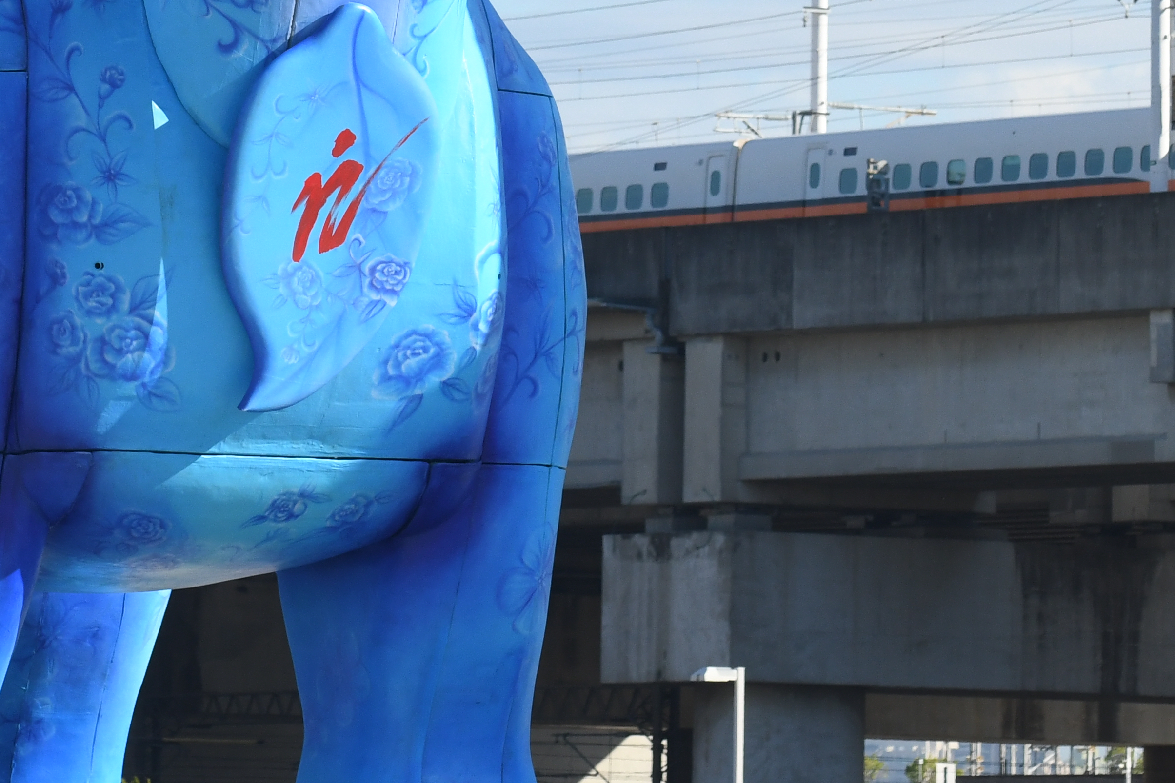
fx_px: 12304
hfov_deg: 5.5
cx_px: 641
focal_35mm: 377
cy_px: -300
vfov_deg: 3.6
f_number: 8
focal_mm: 110
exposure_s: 1/1000
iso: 400
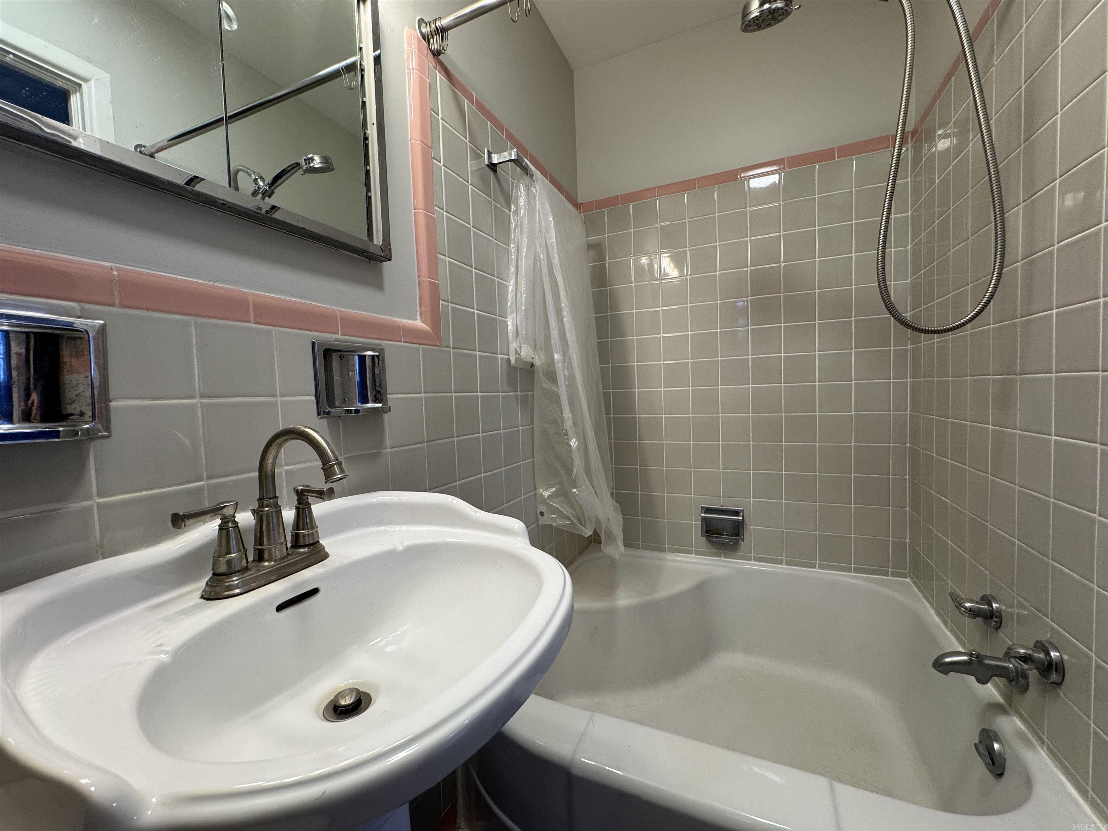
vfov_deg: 85.7
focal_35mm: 14
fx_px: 448
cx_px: 554
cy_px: 416
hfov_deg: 102.1
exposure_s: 1/120
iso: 160
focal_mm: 2.22
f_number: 2.2
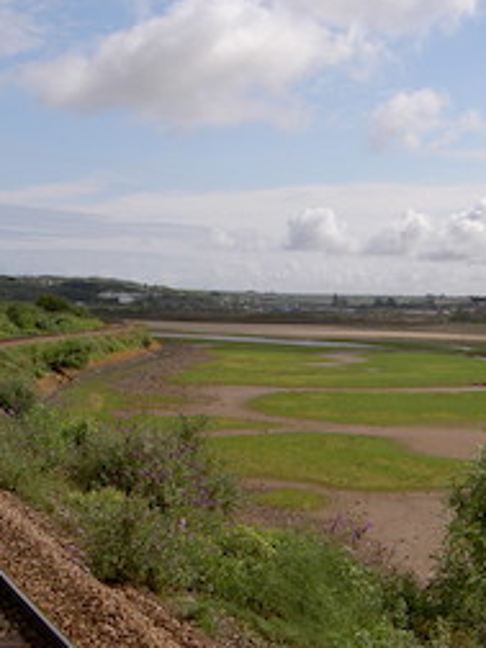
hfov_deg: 20.1
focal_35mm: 72
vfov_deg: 27.0
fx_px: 1348
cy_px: 314
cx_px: 415
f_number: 4.7
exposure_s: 1/640
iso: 50
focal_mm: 5.6
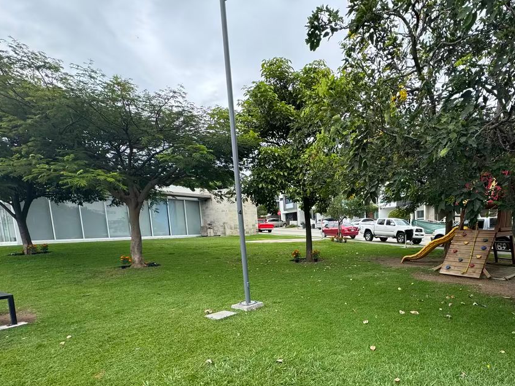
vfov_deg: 63.8
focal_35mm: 20
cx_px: 336
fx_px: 298
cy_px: 265
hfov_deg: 79.5
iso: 50
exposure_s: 1/763
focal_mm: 2.22
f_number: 2.2
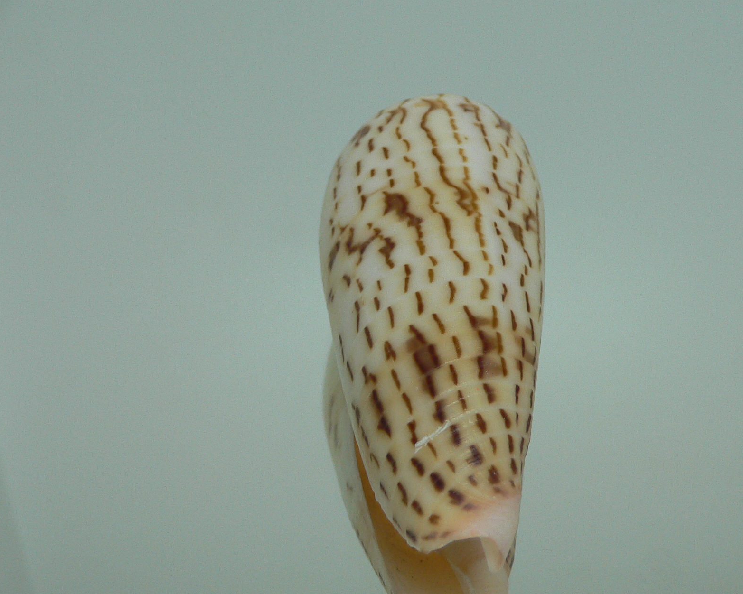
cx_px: 424
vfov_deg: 34.1
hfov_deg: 41.9
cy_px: 318
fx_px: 968
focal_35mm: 44
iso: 100
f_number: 2.8
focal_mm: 4.6
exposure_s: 1/60
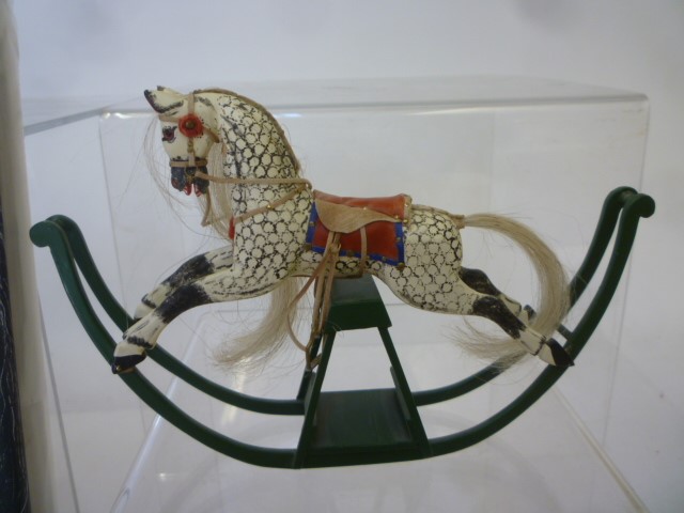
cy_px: 256
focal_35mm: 29
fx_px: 573
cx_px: 342
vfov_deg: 48.2
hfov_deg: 61.7
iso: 125
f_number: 3.3
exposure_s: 1/30
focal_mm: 5.2
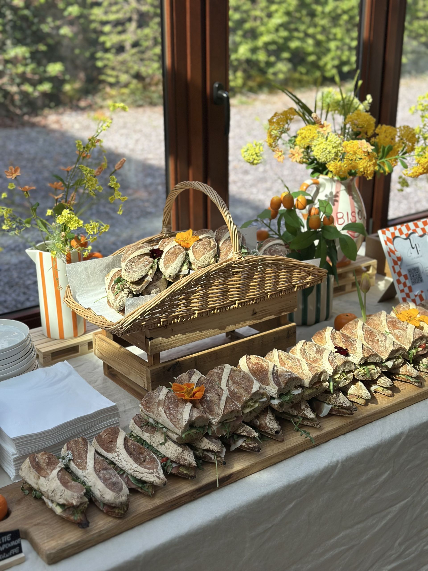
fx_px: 791
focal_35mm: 48
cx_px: 214
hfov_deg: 30.3
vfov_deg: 39.7
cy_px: 286
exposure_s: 1/843
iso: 80
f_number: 1.78
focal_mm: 6.86
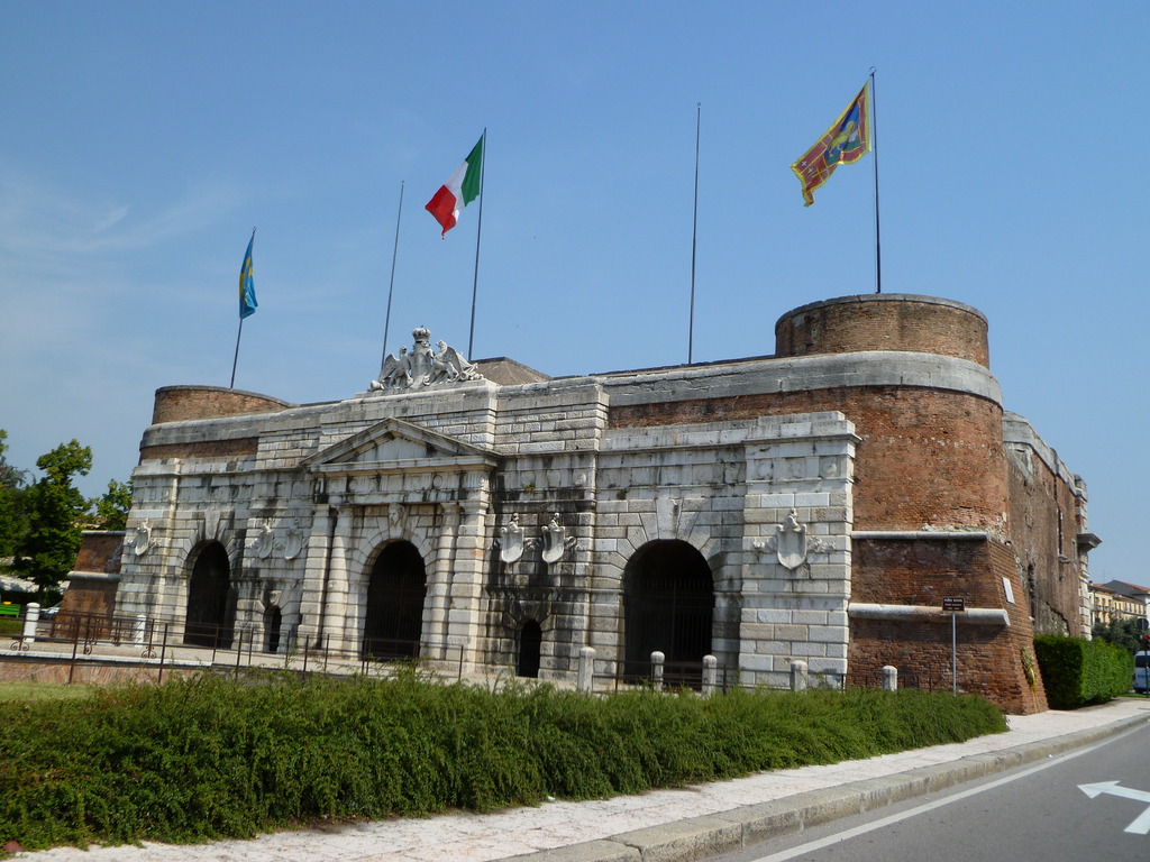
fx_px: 997
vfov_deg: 46.8
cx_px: 575
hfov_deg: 60.0
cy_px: 431
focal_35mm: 30
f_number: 3.4
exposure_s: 1/800
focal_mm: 5.4
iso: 80
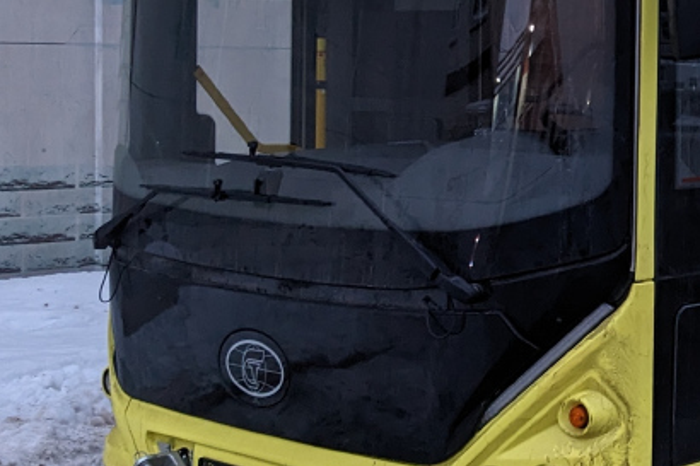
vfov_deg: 15.2
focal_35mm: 89
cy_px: 81
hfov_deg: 21.5
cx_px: 809
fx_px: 1730
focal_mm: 4.38
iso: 205
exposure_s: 1/25
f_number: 1.73
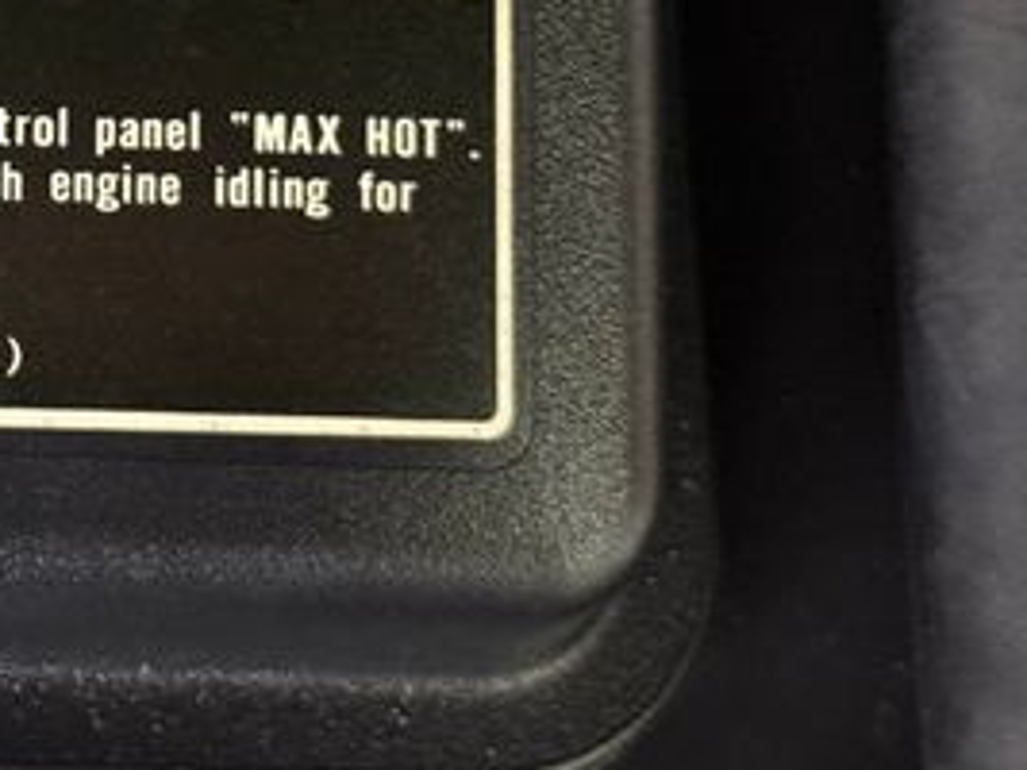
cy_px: 0
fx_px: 3410
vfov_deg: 12.7
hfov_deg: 16.5
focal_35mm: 115
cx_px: -142
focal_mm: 6.76
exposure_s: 1/40
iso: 320
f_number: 1.78
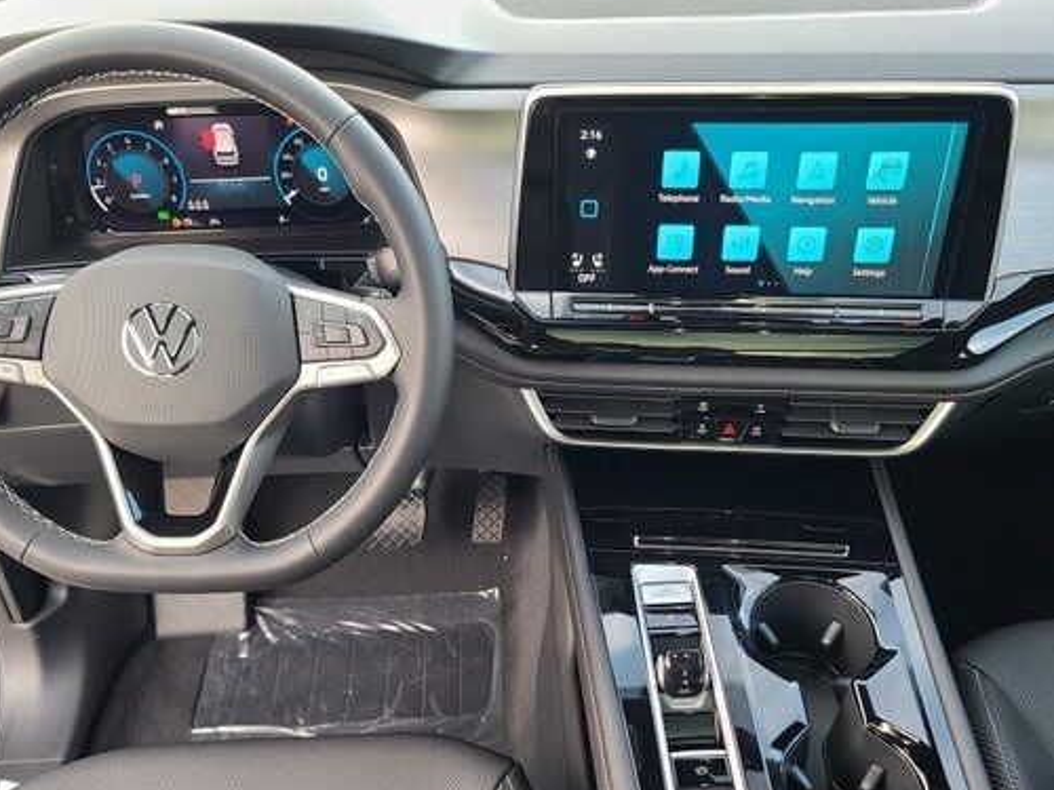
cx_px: 495
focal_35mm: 32
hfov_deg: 56.8
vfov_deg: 43.9
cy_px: 472
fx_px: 974
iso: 50
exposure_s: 1/60
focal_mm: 7
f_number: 1.8
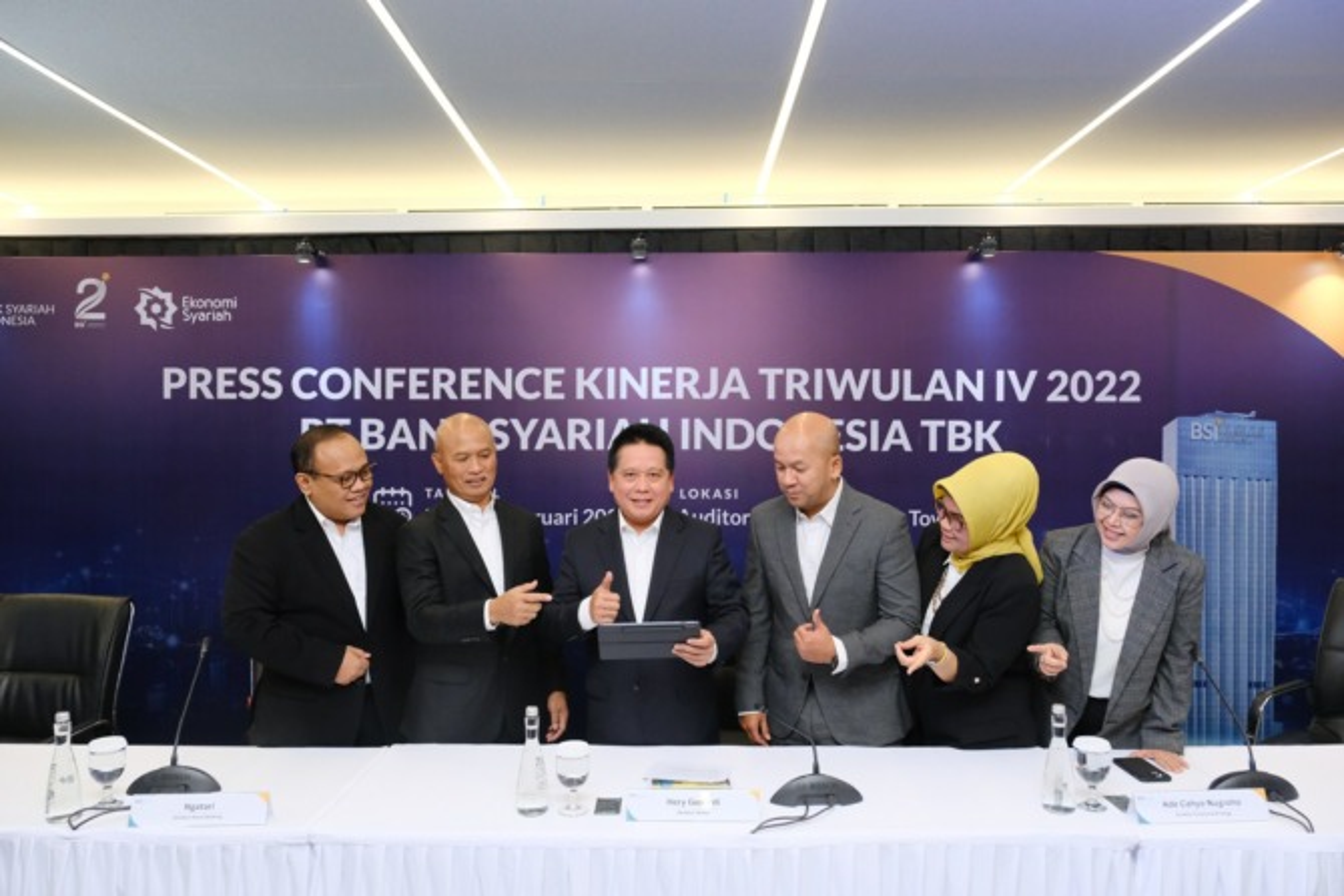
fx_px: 971
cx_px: 672
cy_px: 448
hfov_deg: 69.4
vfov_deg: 49.6
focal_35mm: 26
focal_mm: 17
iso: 3200
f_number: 3.6
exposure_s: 1/250
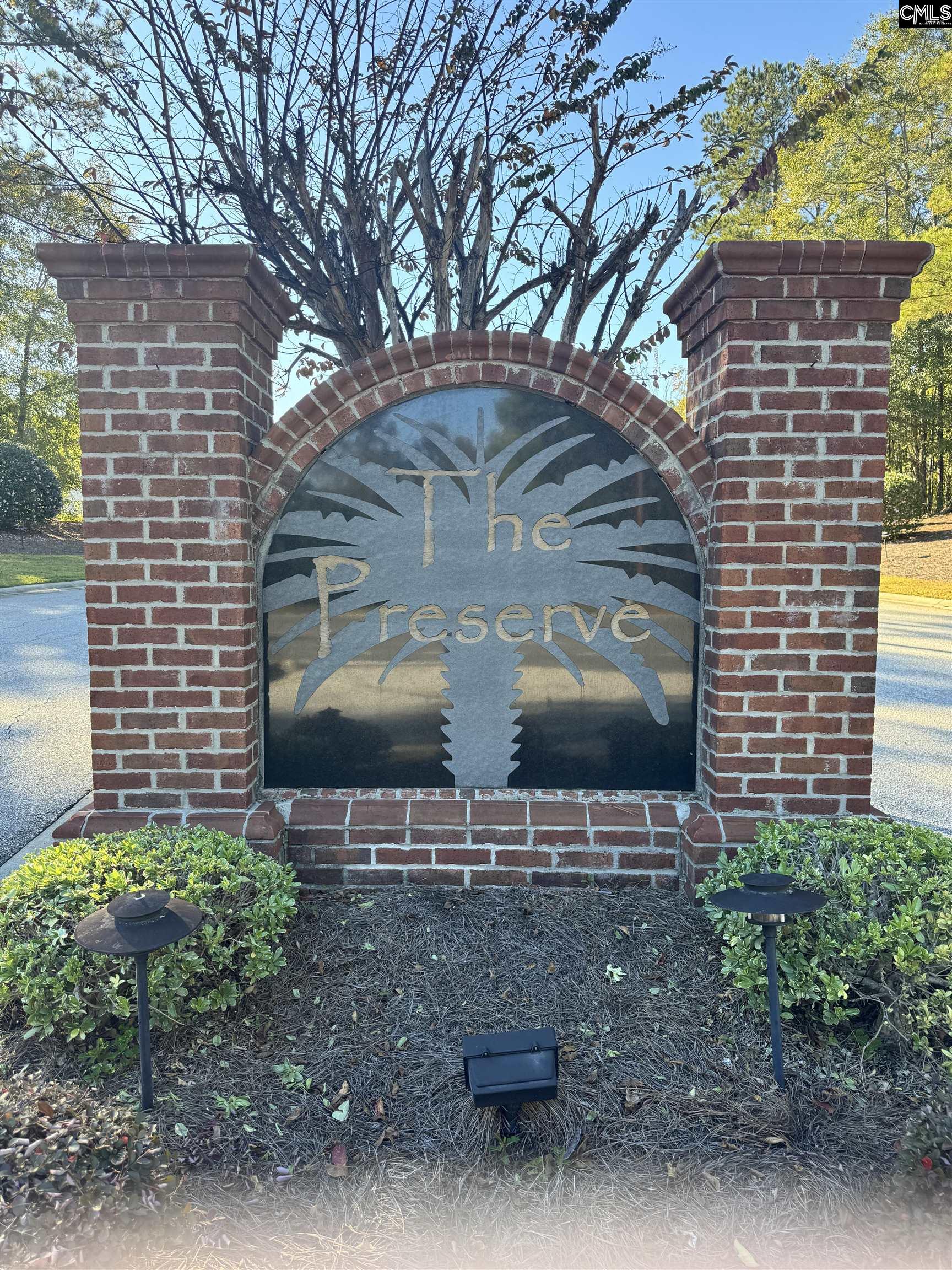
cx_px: 476
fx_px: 880
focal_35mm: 24
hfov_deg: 56.8
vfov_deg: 71.6
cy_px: 635
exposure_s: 1/402
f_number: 1.78
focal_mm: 6.76
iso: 80
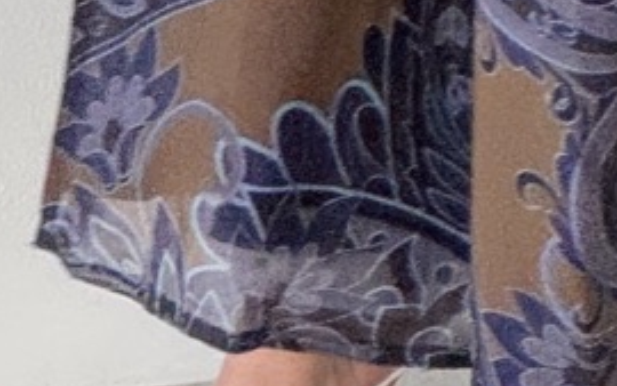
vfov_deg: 2.6
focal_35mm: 484
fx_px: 8142
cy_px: -1261
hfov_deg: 4.3
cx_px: 864
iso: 160
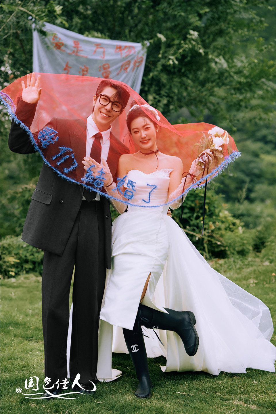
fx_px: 977
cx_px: 138
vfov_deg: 23.9
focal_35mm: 85
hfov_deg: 16.1
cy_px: 207
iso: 400
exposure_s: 1/500
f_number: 3.2
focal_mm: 85
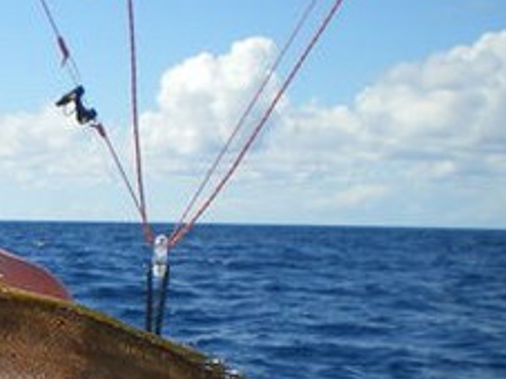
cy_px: 323
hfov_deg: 18.8
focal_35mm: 100
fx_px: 1461
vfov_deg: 14.7
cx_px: -56
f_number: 4.6
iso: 50
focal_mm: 6.3
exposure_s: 1/500
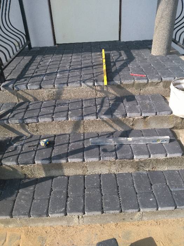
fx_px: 198
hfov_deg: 49.7
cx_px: 92
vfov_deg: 63.4
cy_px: 123
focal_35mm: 28
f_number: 2
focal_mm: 2.96
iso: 100
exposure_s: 1/738
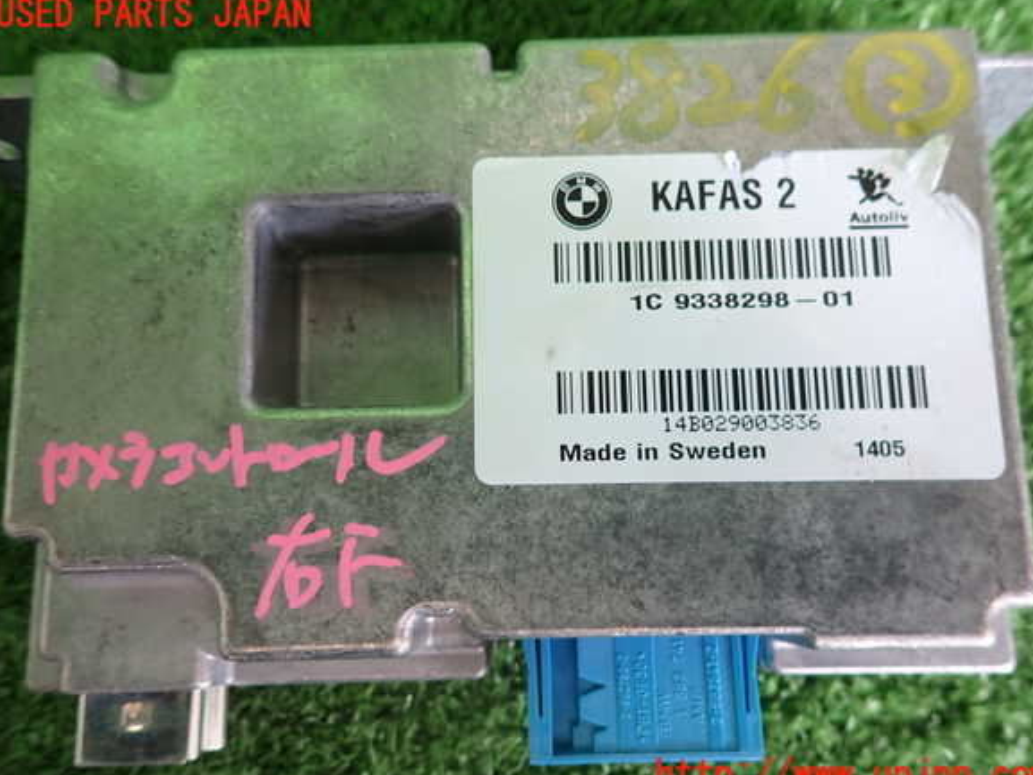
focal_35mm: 26
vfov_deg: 53.1
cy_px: 396
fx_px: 776
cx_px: 523
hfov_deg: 67.3
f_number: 2
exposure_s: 1/40
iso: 200
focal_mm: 4.5
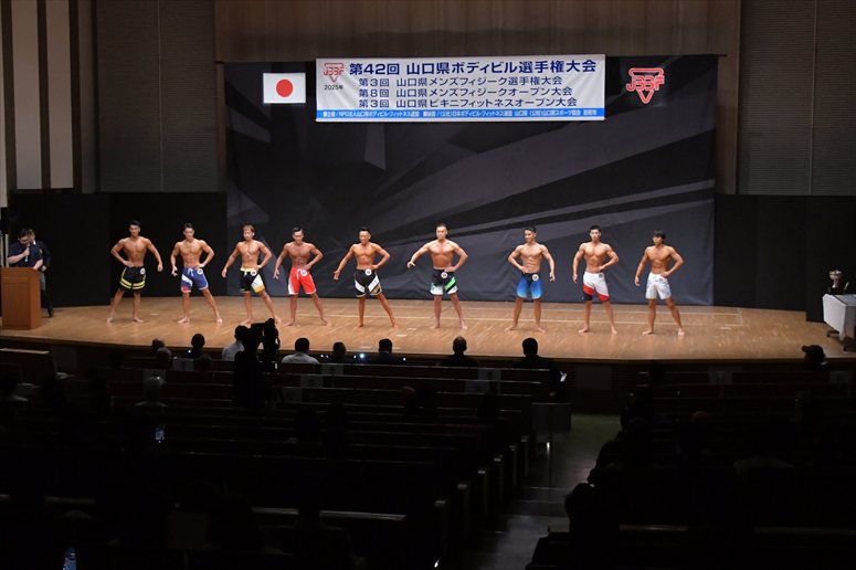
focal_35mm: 54
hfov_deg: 36.9
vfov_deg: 25.0
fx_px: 1283
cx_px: 428
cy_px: 285
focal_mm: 36
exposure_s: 1/400
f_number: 5.6
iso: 6400
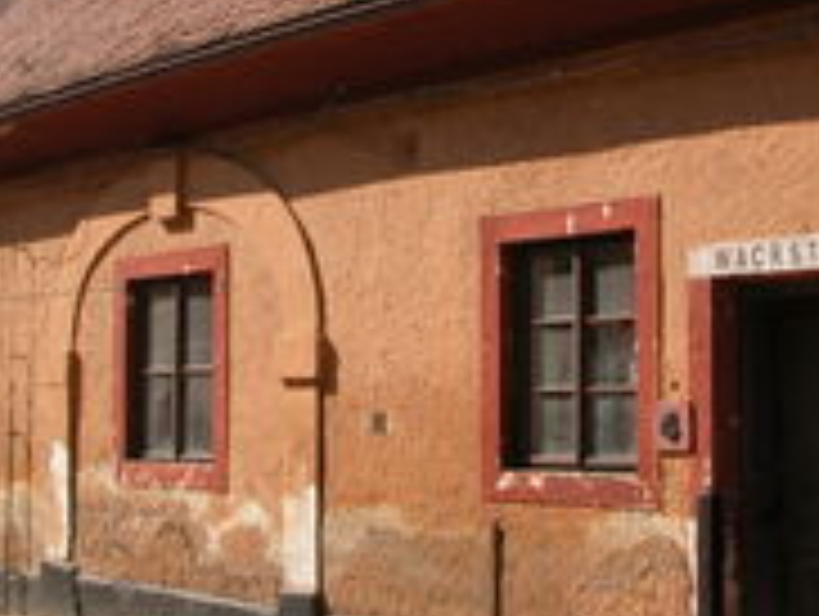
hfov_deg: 24.7
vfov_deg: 18.7
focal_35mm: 79
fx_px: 1872
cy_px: 247
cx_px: 387
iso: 100
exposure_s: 1/271
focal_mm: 9.2
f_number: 7.1
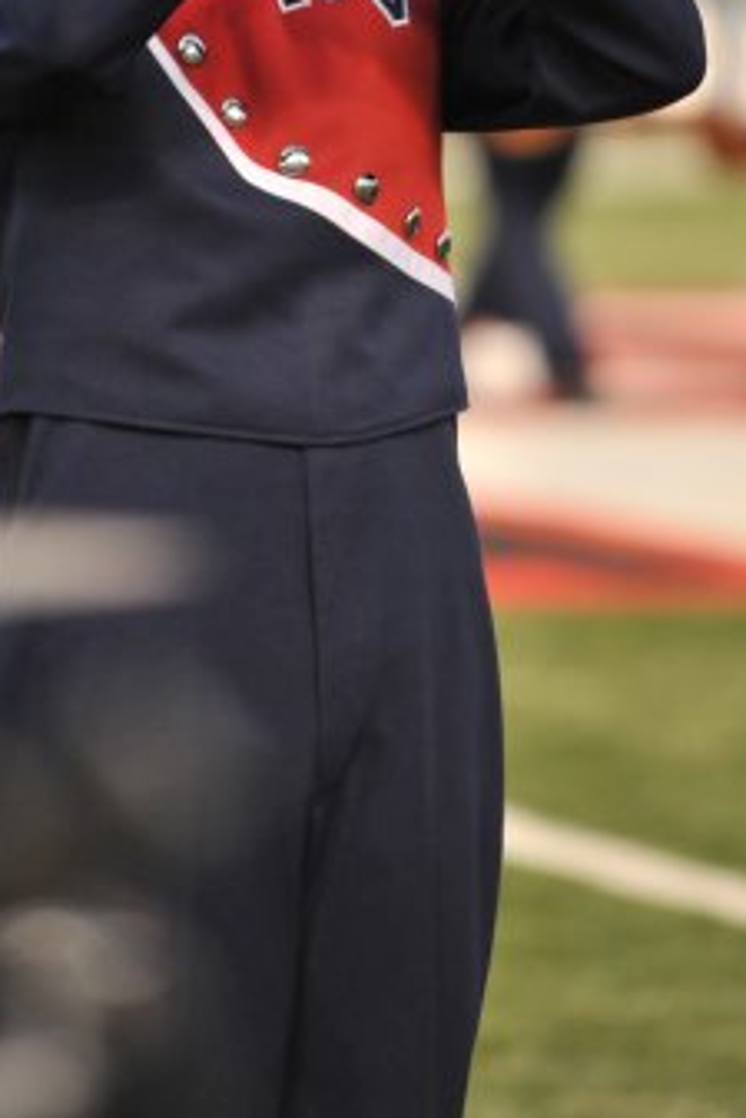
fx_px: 16580
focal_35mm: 534
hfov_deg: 2.6
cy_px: 156
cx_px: 227
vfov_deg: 3.9
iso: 800
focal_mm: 200
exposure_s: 1/400
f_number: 2.8
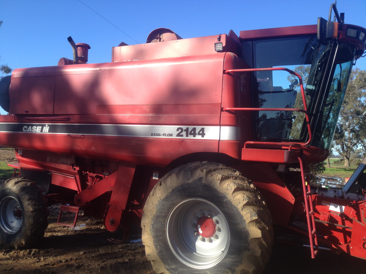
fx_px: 370
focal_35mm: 35
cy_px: 137
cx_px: 183
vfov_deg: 40.7
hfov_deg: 52.6
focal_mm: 4.28
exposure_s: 1/778
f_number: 2.4
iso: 50
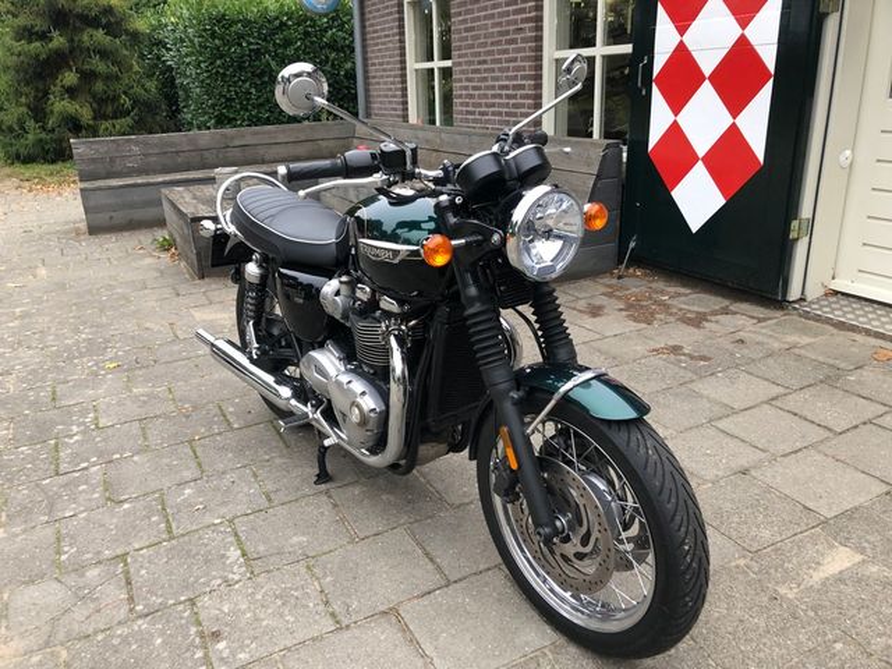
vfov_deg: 49.7
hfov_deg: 63.4
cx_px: 446
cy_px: 334
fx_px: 722
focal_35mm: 28
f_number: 1.8
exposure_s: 1/33
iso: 25
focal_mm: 3.99
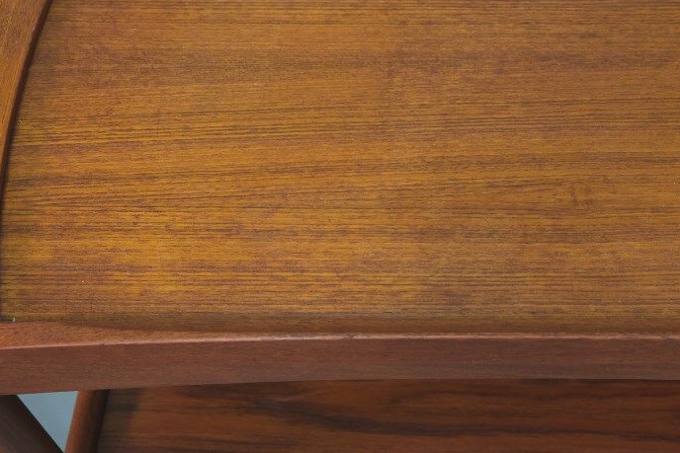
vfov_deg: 22.0
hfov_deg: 32.1
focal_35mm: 61
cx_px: 527
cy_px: 106
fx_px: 1152
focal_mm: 22.3
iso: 500
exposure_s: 1/30
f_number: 3.2
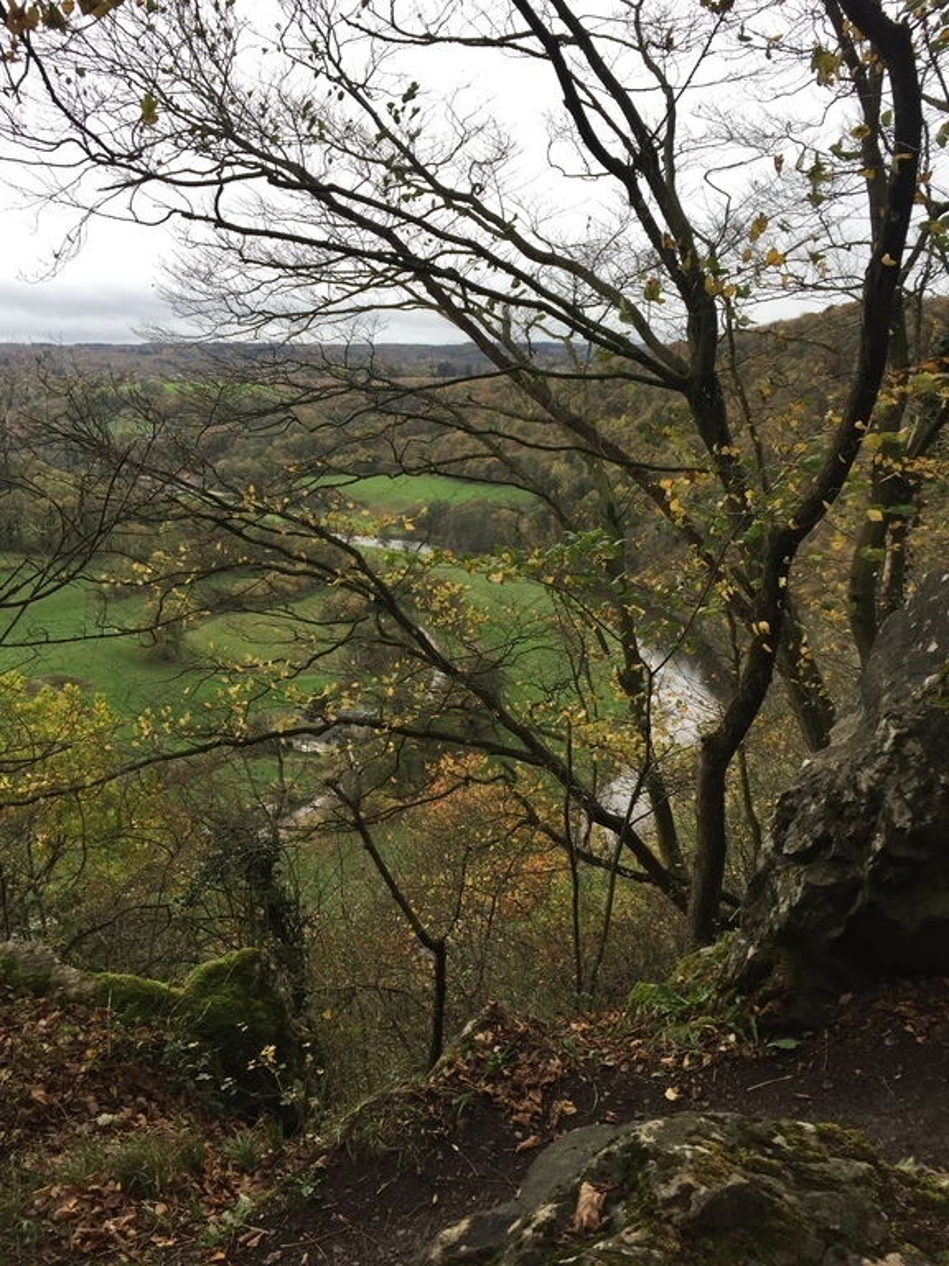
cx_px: 474
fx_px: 1060
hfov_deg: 48.2
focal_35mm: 29
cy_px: 633
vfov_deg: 61.7
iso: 50
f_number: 2.2
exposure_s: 1/100
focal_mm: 4.15
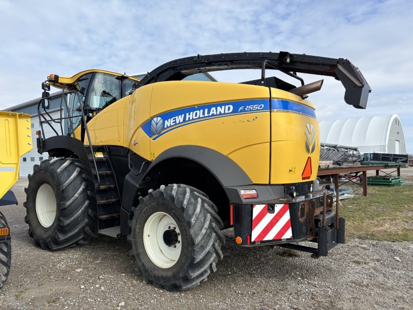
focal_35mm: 26
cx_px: 206
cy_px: 155
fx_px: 310
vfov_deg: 53.1
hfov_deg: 67.3
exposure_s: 1/2513
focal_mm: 5.96
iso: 50
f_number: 1.6
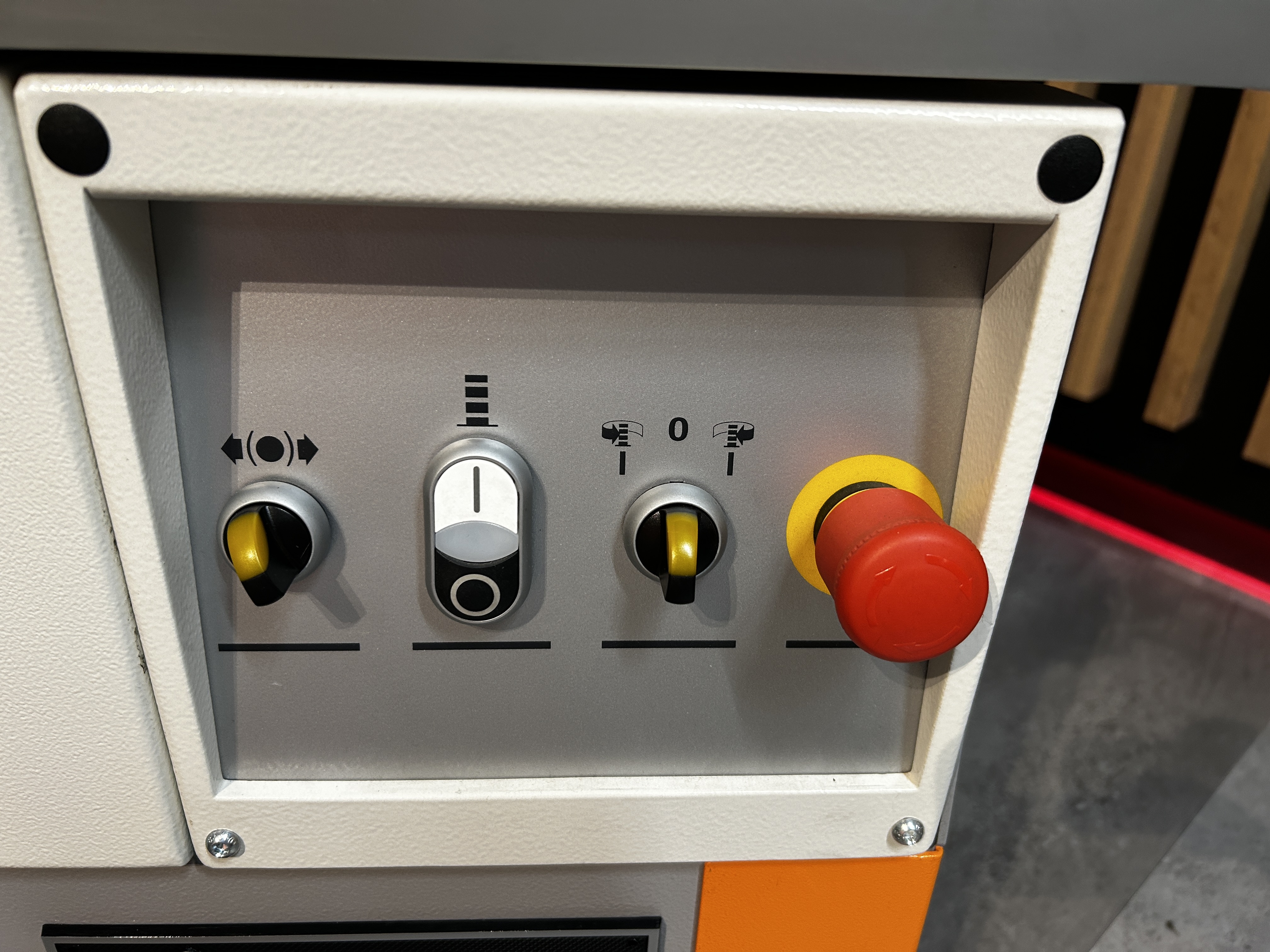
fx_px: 954
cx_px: 635
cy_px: 476
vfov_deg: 53.1
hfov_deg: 67.3
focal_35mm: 26
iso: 125
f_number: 1.5
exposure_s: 1/100
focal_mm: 5.7
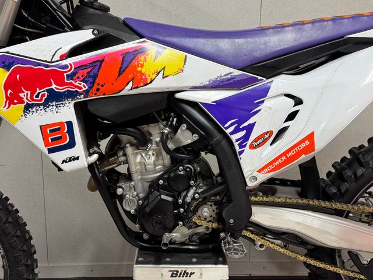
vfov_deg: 56.8
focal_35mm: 24
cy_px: 140
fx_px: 259
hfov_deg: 71.6
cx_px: 186
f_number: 1.78
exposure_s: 1/100
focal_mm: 6.76
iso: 160
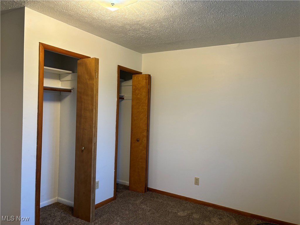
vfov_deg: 53.1
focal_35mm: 26
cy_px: 112
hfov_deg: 67.3
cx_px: 150
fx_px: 225
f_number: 1.6
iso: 125
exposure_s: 1/60
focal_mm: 5.96
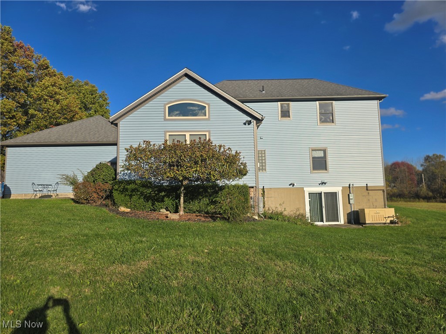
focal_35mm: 23
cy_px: 167
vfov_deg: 58.9
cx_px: 223
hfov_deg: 73.9
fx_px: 296
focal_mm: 6.3
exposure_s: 1/1047
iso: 12
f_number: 1.7
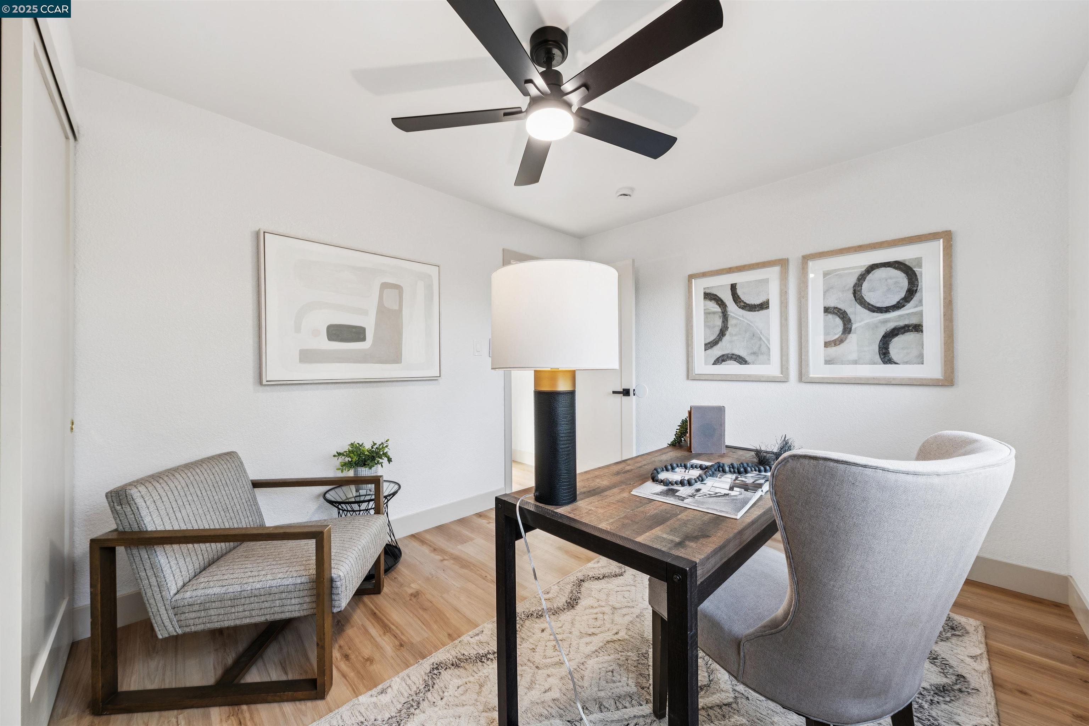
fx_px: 393
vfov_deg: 85.4
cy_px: 363
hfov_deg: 108.3
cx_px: 544
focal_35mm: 13
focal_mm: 13
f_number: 9
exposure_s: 1/10
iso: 250
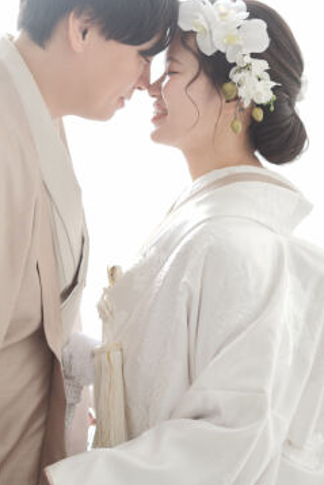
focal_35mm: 71
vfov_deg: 28.4
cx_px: 127
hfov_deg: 19.2
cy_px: 234
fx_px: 957
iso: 80
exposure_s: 1/250
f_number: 2.2
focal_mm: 35
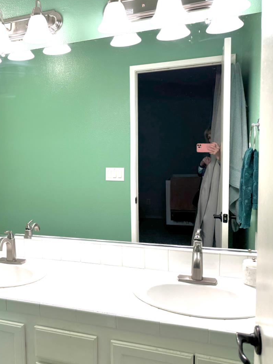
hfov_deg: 39.2
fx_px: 358
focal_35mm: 34
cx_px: 35
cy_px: 183
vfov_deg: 54.0
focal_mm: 6.76
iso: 64
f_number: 1.78
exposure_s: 1/120
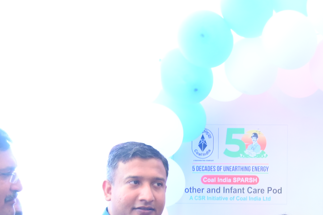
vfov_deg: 16.3
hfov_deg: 24.0
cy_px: 277
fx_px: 713
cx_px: 347
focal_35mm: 80
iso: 2000
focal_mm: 26.5
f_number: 5
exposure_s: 1/100
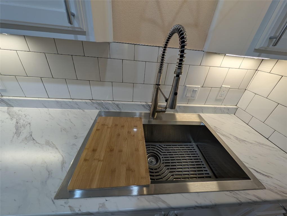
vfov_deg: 94.6
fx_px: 100
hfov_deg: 110.5
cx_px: 144
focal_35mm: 12
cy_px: 108
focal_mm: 2.23
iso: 46
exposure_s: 1/120
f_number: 1.95
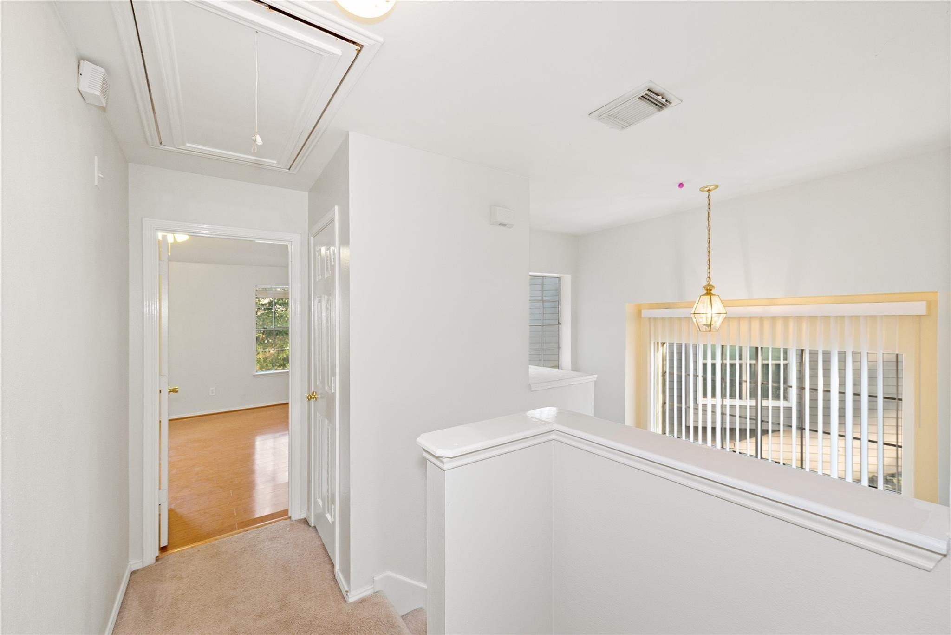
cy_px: 318
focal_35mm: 14
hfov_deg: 104.2
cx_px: 476
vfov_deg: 81.2
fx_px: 370
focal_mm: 14
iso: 400
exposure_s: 1/60
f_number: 5.6
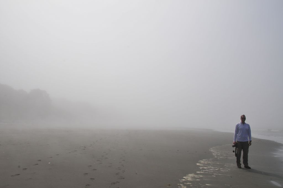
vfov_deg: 39.9
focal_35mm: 33
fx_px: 259
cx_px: 142
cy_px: 94
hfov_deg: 57.3
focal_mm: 22
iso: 250
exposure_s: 1/800
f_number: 14
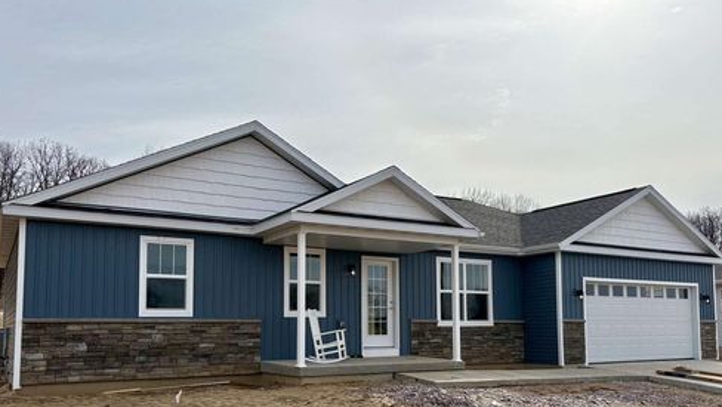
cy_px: 270
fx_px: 555
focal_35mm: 29
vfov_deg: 39.8
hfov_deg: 66.0
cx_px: 360
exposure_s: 1/8850
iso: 50
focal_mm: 5.96
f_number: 1.6
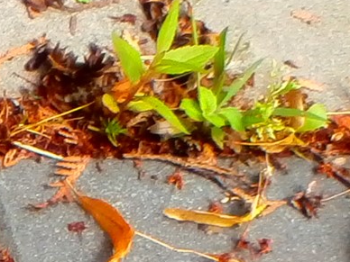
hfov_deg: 4.2
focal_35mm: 440
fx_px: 4449
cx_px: -967
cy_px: 501
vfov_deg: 3.4
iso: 100
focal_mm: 10.11
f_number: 4.5
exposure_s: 1/160
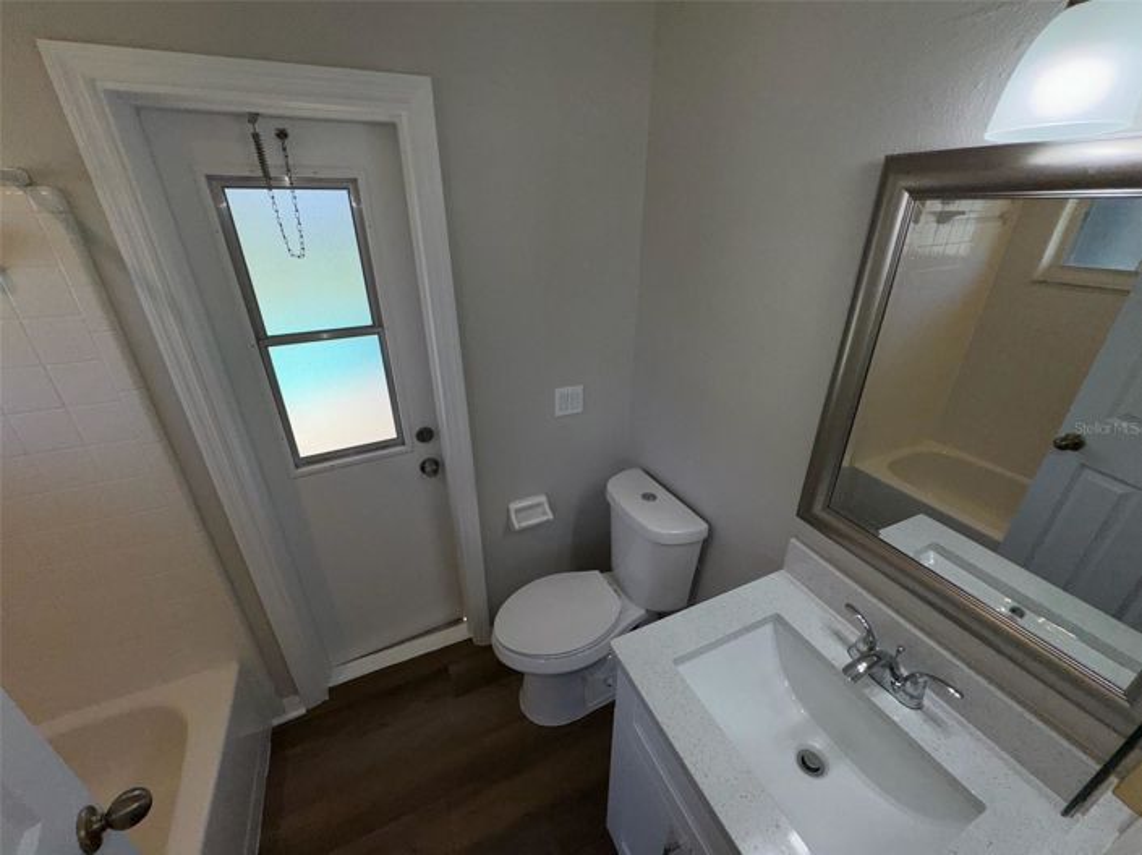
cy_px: 428
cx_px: 571
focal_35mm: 14
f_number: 2.2
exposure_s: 1/423
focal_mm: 2.22
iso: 32
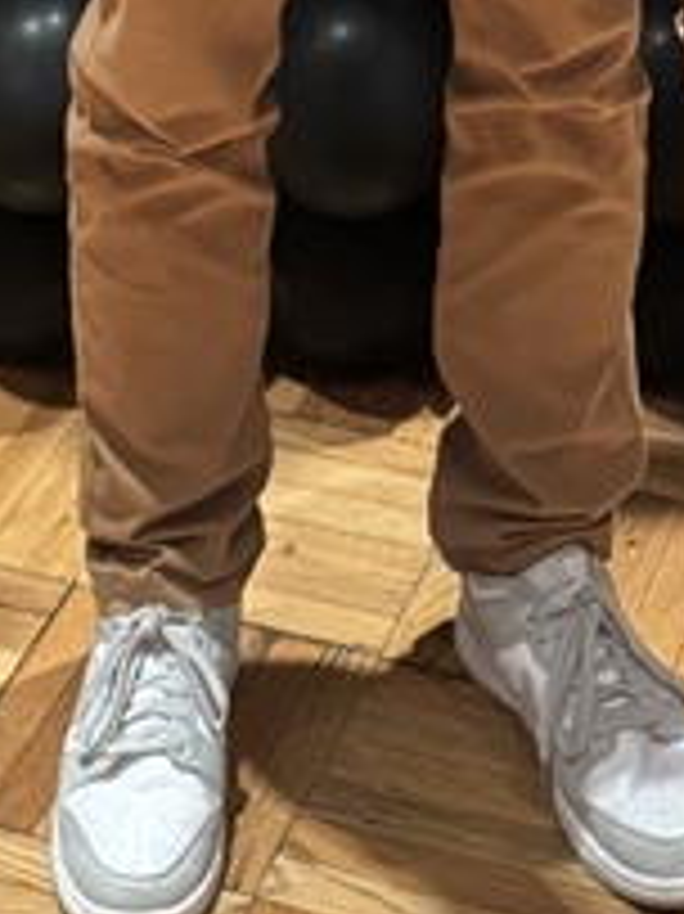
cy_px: -1157
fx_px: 3191
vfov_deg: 13.0
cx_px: 346
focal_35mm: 121
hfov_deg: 12.2
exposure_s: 1/40
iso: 800
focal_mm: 6.76
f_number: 1.78
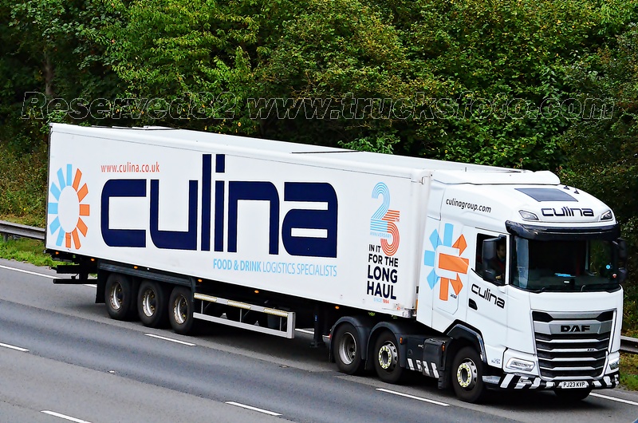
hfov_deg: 13.4
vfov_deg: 8.9
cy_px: 212
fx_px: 2706
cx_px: 319
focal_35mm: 153
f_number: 8
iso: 3200
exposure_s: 1/800
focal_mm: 102
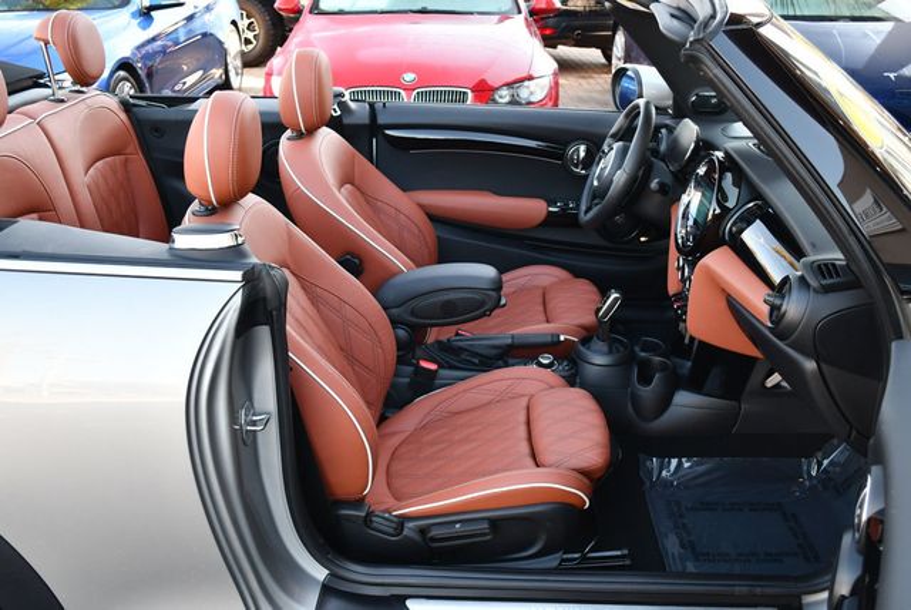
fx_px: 912
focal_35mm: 36
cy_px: 305
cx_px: 456
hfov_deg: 53.1
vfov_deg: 36.9
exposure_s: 1/250
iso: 450
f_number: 3.5
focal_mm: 18
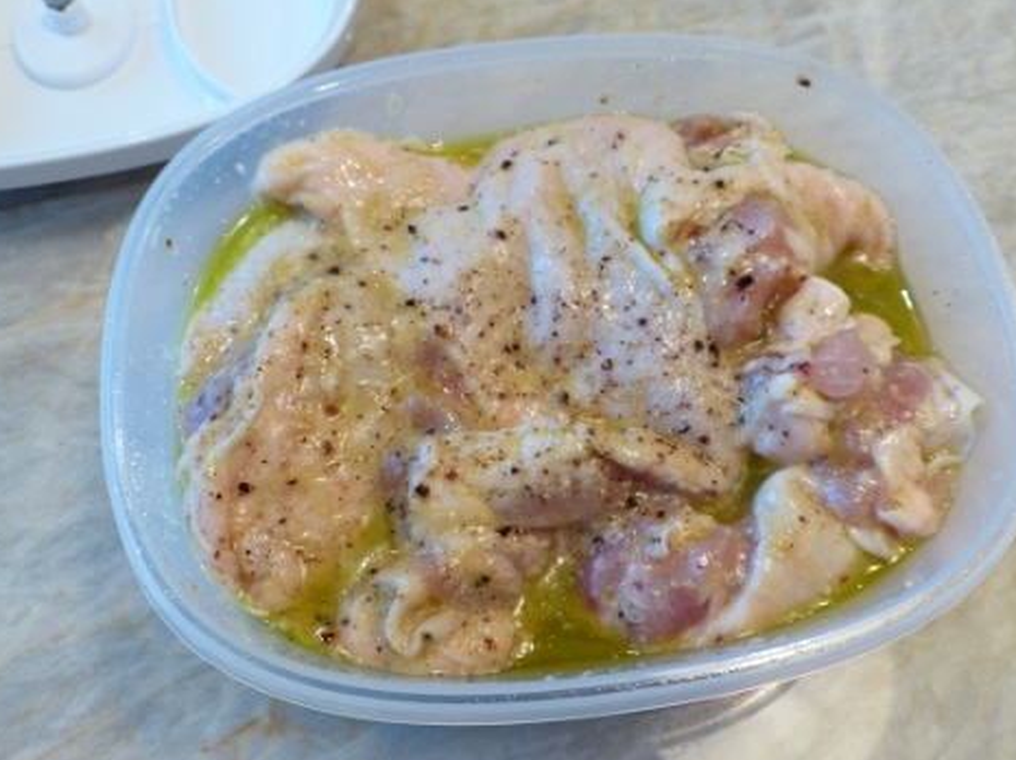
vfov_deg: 45.4
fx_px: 909
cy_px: 384
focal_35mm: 31
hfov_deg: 58.4
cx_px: 513
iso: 400
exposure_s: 1/25
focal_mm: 5.4
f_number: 3.6
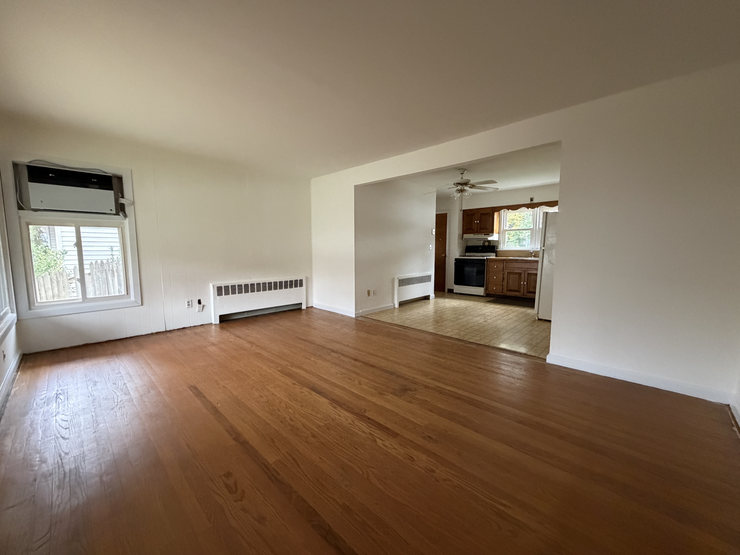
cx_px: 370
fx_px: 299
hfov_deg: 102.1
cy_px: 278
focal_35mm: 14
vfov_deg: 85.7
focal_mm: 2.22
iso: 800
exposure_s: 1/60
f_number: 2.2
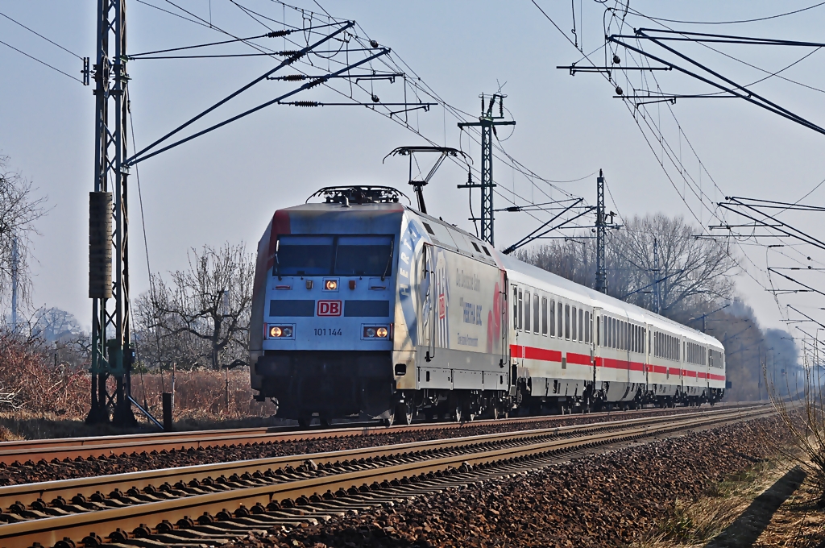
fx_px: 5150
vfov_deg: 6.1
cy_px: 274
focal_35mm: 225
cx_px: 412
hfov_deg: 9.2
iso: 200
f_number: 16
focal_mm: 150
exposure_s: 1/250
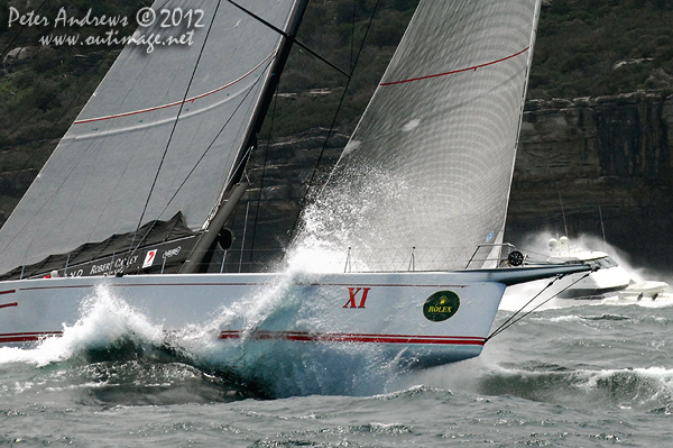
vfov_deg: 4.6
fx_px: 5604
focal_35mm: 300
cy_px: 224
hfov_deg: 6.9
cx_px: 336
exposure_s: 1/1000
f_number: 7.6
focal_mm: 200
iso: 400
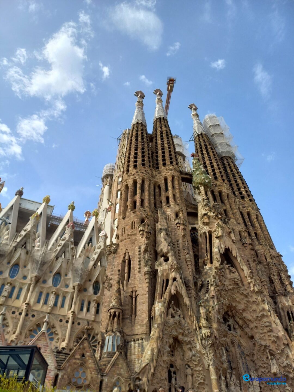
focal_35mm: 25
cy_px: 196
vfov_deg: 69.4
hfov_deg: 54.9
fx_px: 283
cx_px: 147
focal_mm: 4.65
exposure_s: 1/861
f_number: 1.8
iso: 50
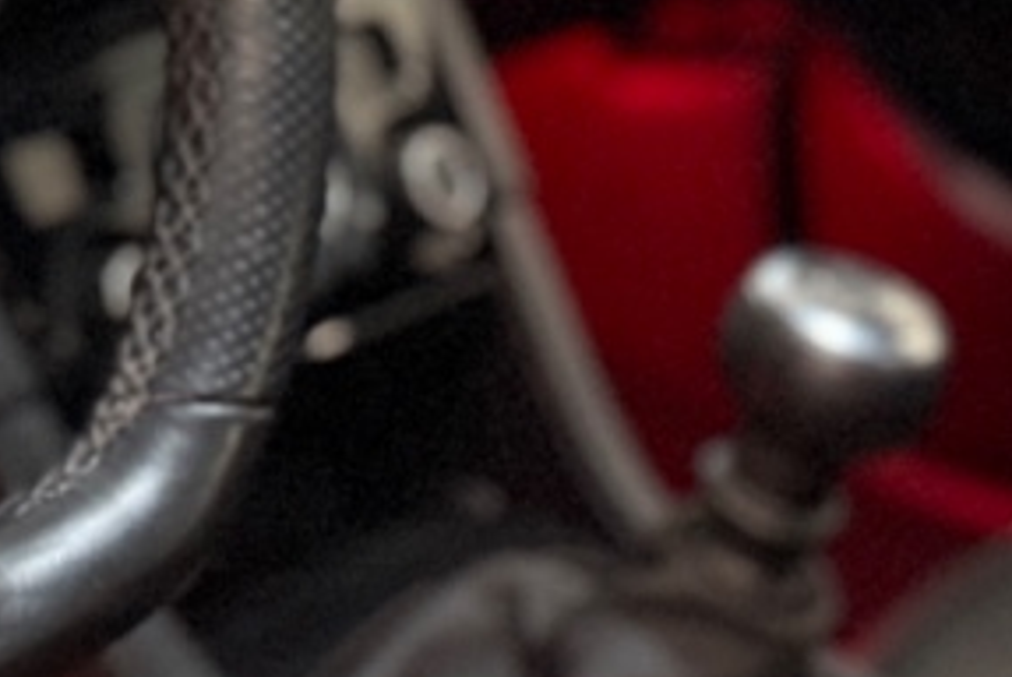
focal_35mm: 139
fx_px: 3911
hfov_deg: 14.0
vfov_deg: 9.7
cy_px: -145
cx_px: -434
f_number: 1.78
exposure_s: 1/25
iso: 800
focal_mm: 6.76
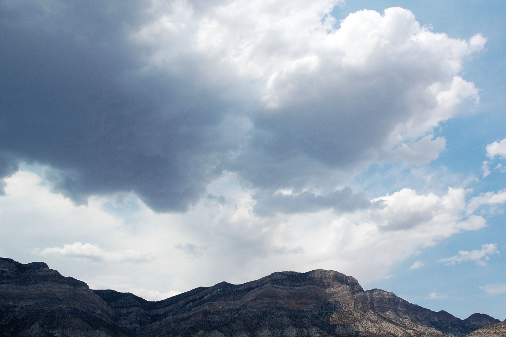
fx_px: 576
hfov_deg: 47.4
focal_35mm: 41
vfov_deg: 32.6
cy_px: 175
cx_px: 269
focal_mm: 22
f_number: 11
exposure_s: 1/500
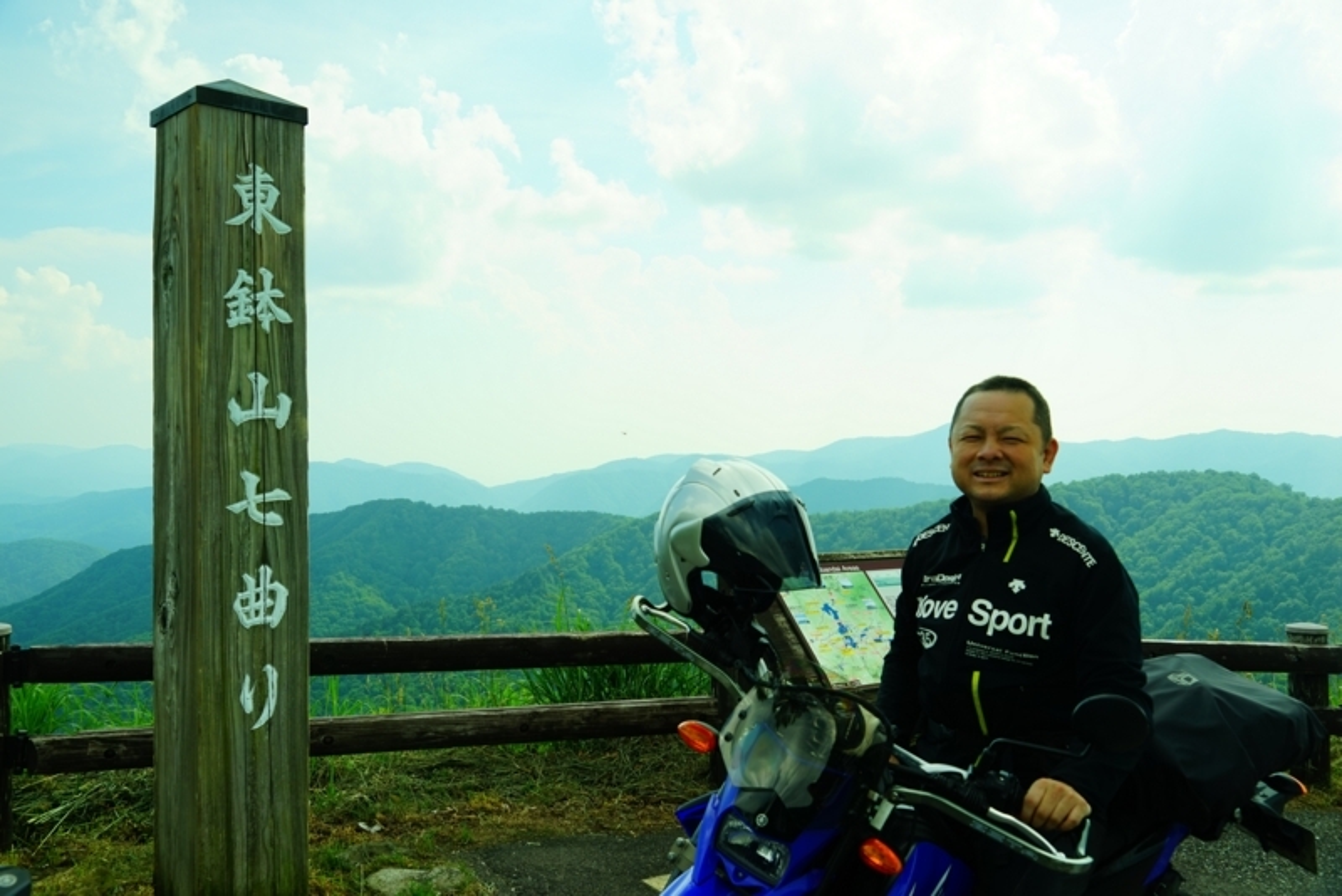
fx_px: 1156
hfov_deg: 60.3
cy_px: 448
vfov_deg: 42.4
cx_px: 671
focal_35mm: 31
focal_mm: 31
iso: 100
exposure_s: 1/100
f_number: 8
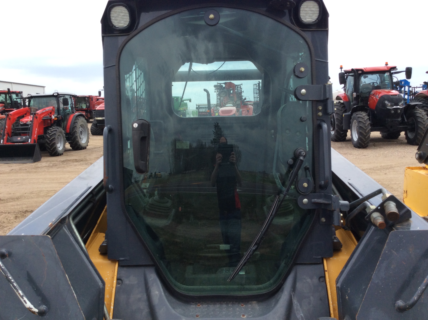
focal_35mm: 32
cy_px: 160
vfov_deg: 44.1
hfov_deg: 56.9
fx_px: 395
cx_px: 214
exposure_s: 1/643
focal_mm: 3.3
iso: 32
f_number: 2.4
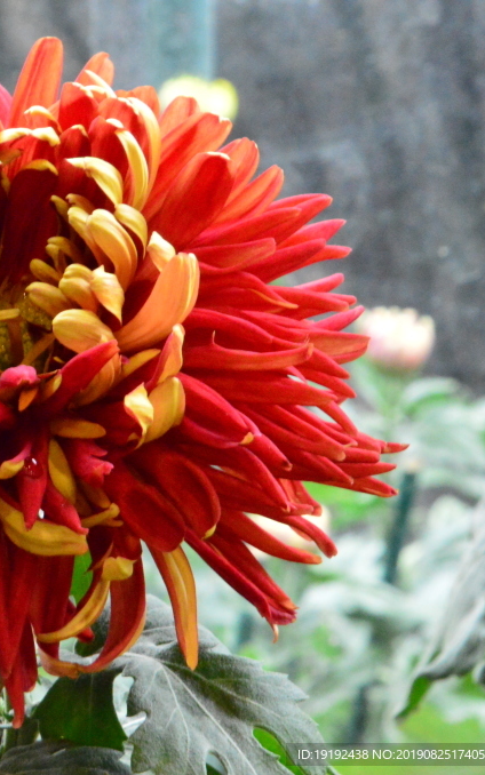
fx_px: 6828
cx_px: -29
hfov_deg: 4.1
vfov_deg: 6.5
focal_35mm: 323
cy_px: 388
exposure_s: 1/20
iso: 6400
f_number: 22
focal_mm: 140
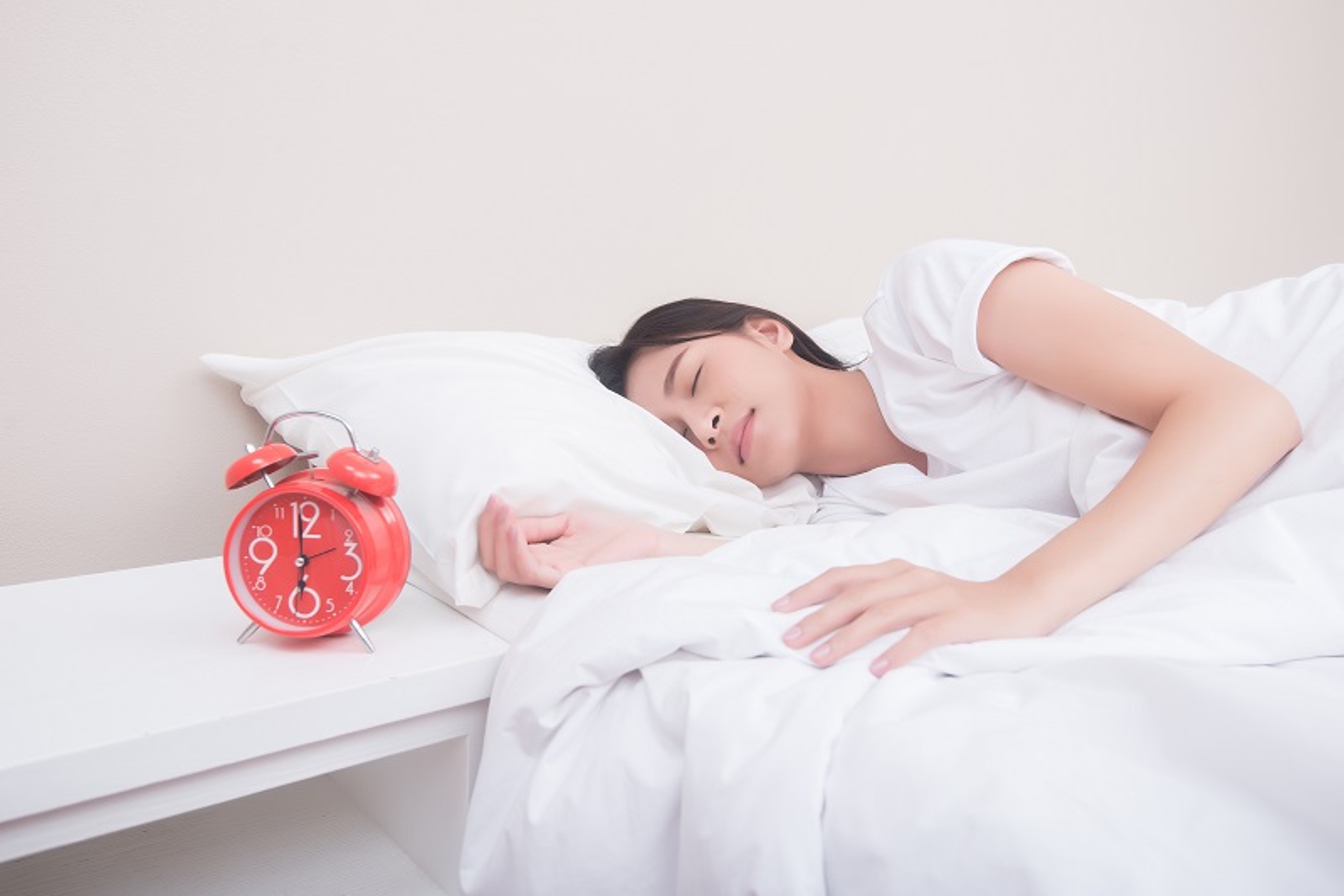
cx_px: 672
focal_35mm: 31
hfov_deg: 60.3
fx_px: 1157
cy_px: 448
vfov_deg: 42.3
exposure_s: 1/160
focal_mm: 31
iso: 100
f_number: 8
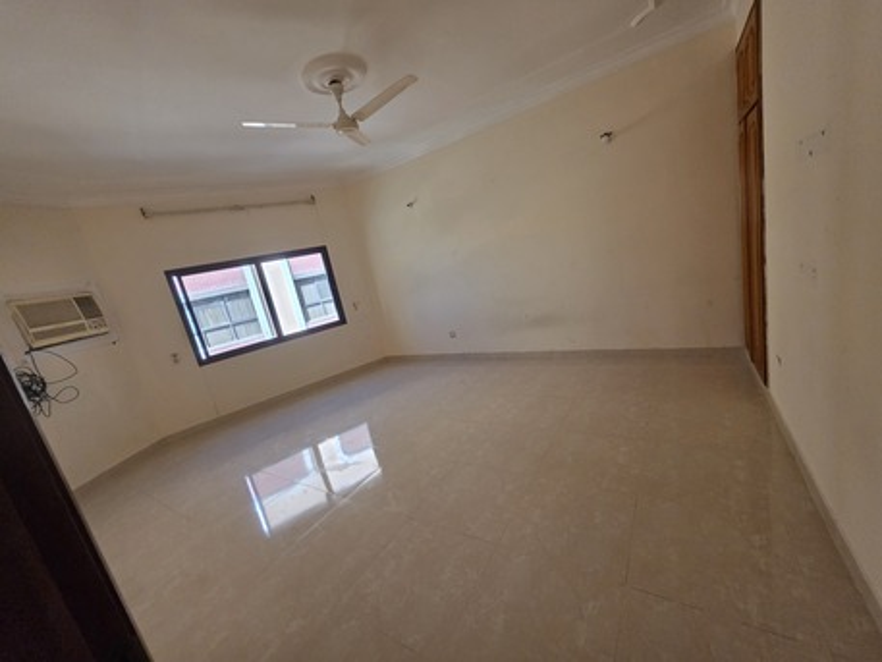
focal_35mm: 13
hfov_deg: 106.2
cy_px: 331
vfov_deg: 89.9
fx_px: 331
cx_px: 441
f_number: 1.9
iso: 500
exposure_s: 1/359
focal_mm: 2.2
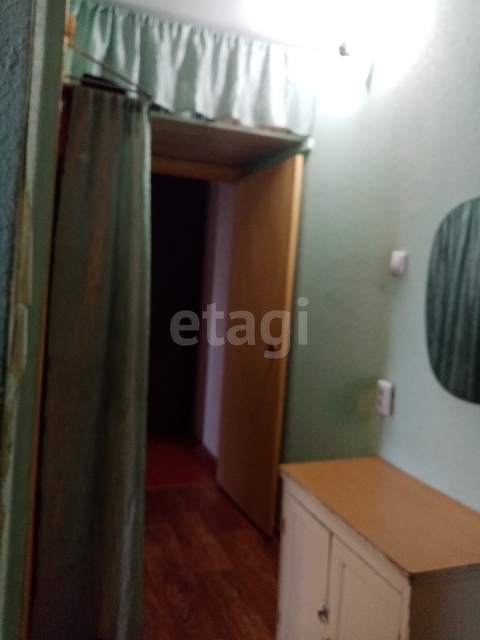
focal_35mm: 26
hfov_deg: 53.1
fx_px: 481
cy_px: 320
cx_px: 240
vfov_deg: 67.3
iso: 425
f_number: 1.8
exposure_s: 1/25
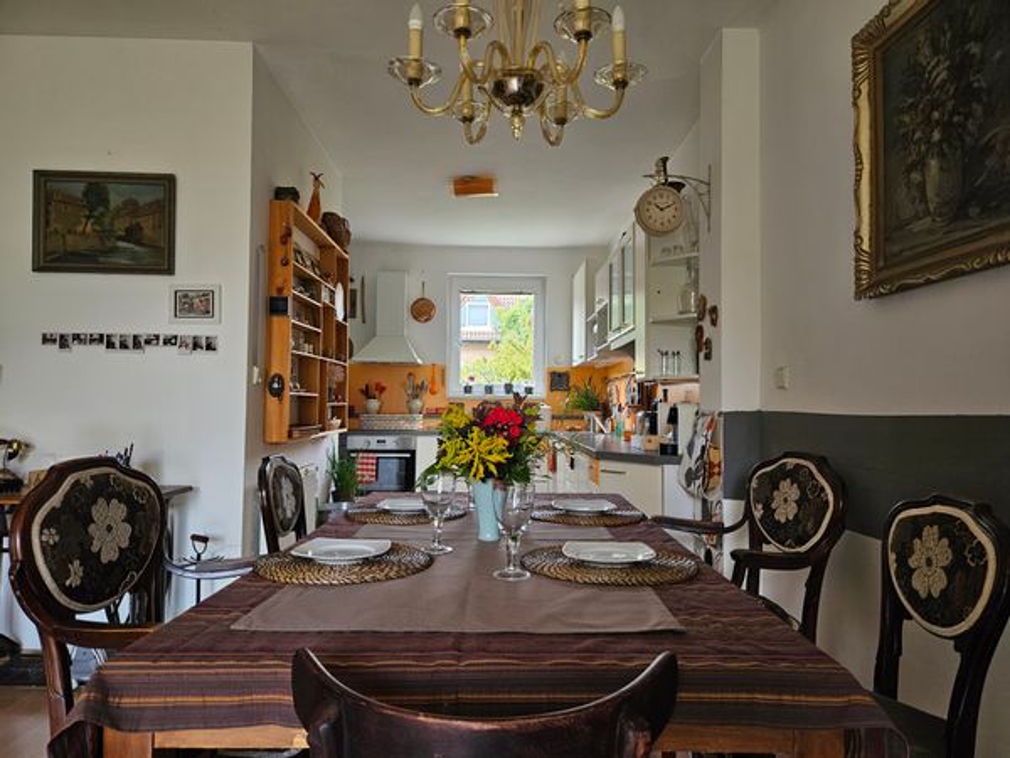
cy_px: 379
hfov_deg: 73.9
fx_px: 671
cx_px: 505
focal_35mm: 23
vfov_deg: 58.9
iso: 125
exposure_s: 1/180
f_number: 1.8
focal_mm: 5.4
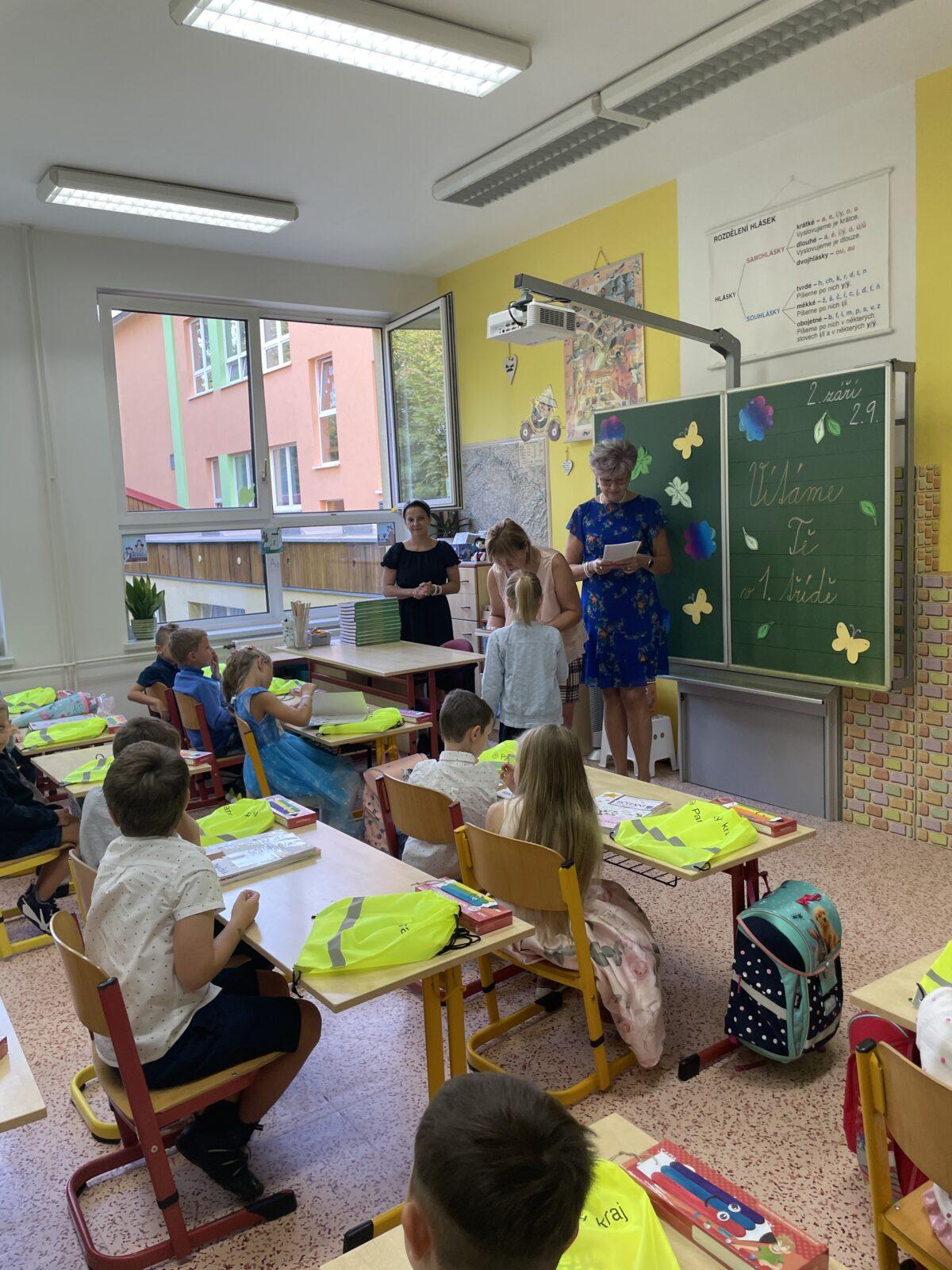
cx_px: 476
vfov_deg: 67.3
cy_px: 635
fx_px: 953
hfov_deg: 53.1
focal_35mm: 26
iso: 80
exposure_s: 1/100
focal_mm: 4.2
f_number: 1.6
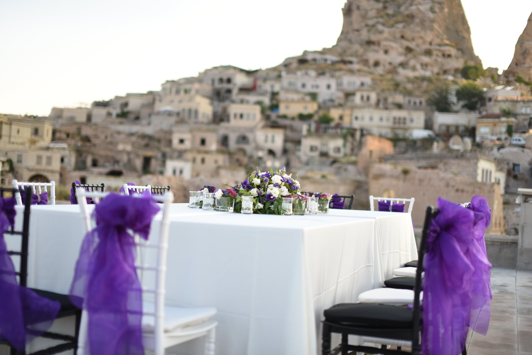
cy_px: 178
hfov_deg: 39.6
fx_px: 739
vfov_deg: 27.0
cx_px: 266
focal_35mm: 50
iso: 250
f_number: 1.4
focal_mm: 50
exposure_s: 1/2500
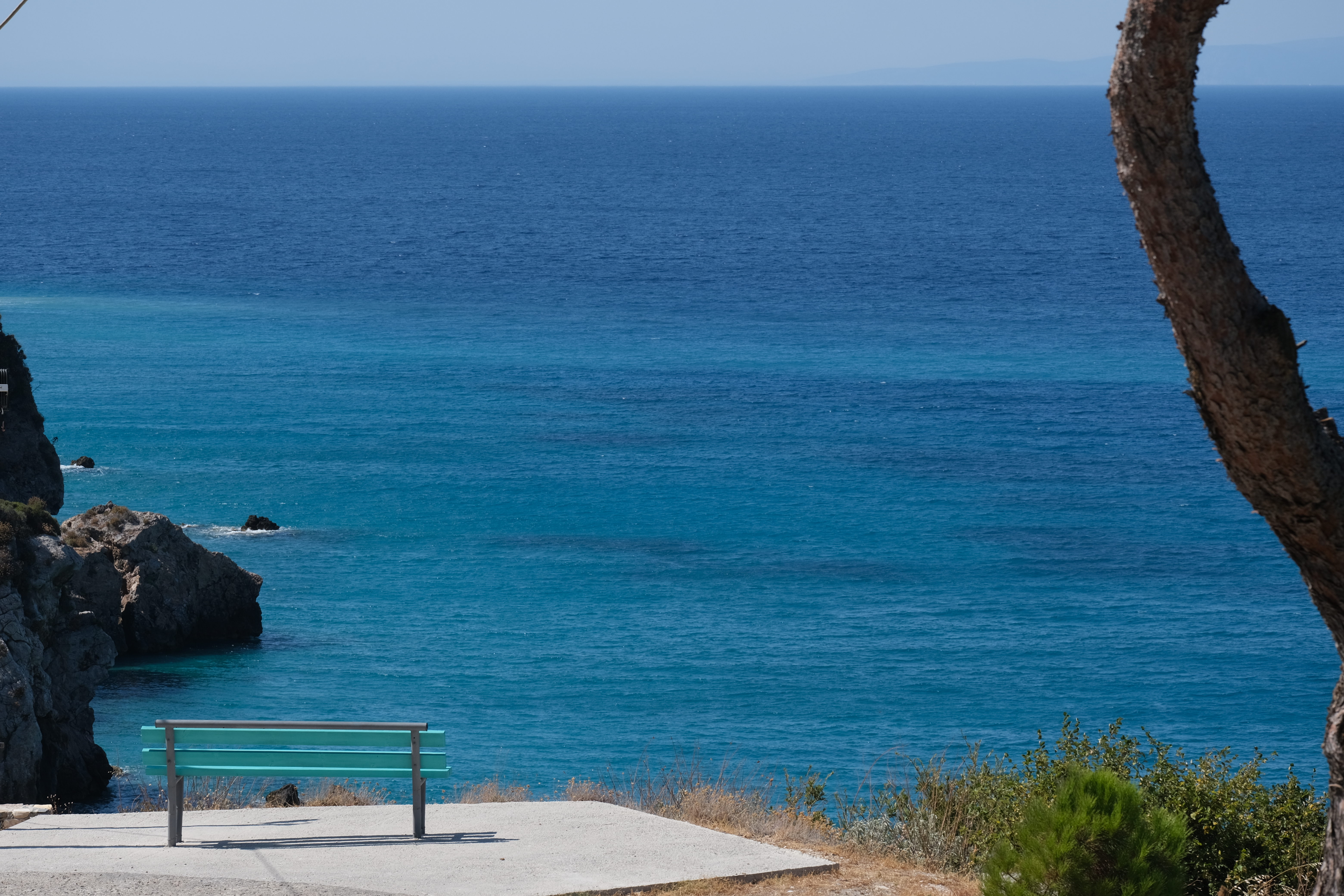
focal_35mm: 120
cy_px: 448
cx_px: 672
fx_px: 4480
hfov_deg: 17.1
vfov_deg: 11.4
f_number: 8
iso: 160
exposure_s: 1/400
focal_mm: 80
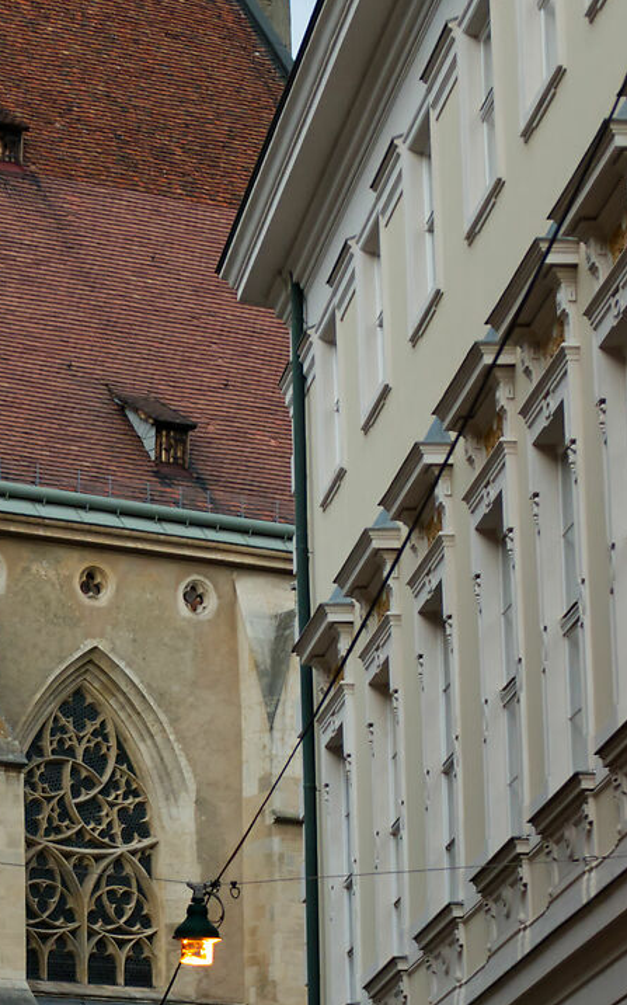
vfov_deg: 12.7
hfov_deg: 7.9
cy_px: 693
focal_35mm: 164
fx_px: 4487
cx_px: -33
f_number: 2.8
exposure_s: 1/200
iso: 1250
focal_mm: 48
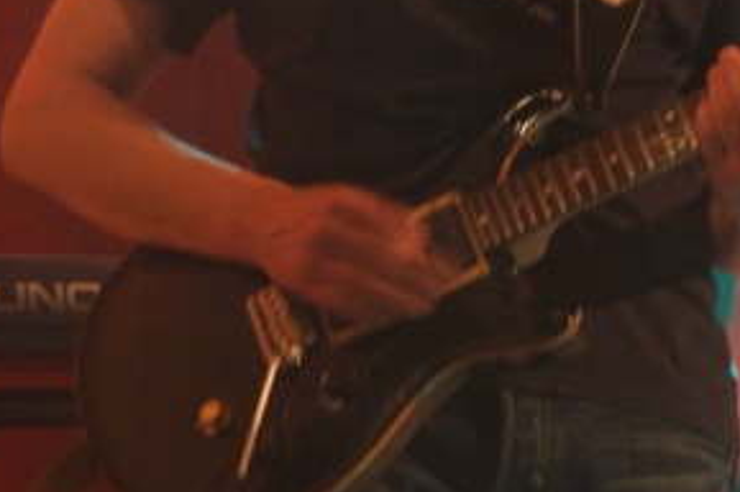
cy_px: 164
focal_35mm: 489
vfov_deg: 2.8
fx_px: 10040
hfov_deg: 4.2
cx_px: 538
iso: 3200
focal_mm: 210
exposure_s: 1/15
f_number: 6.3
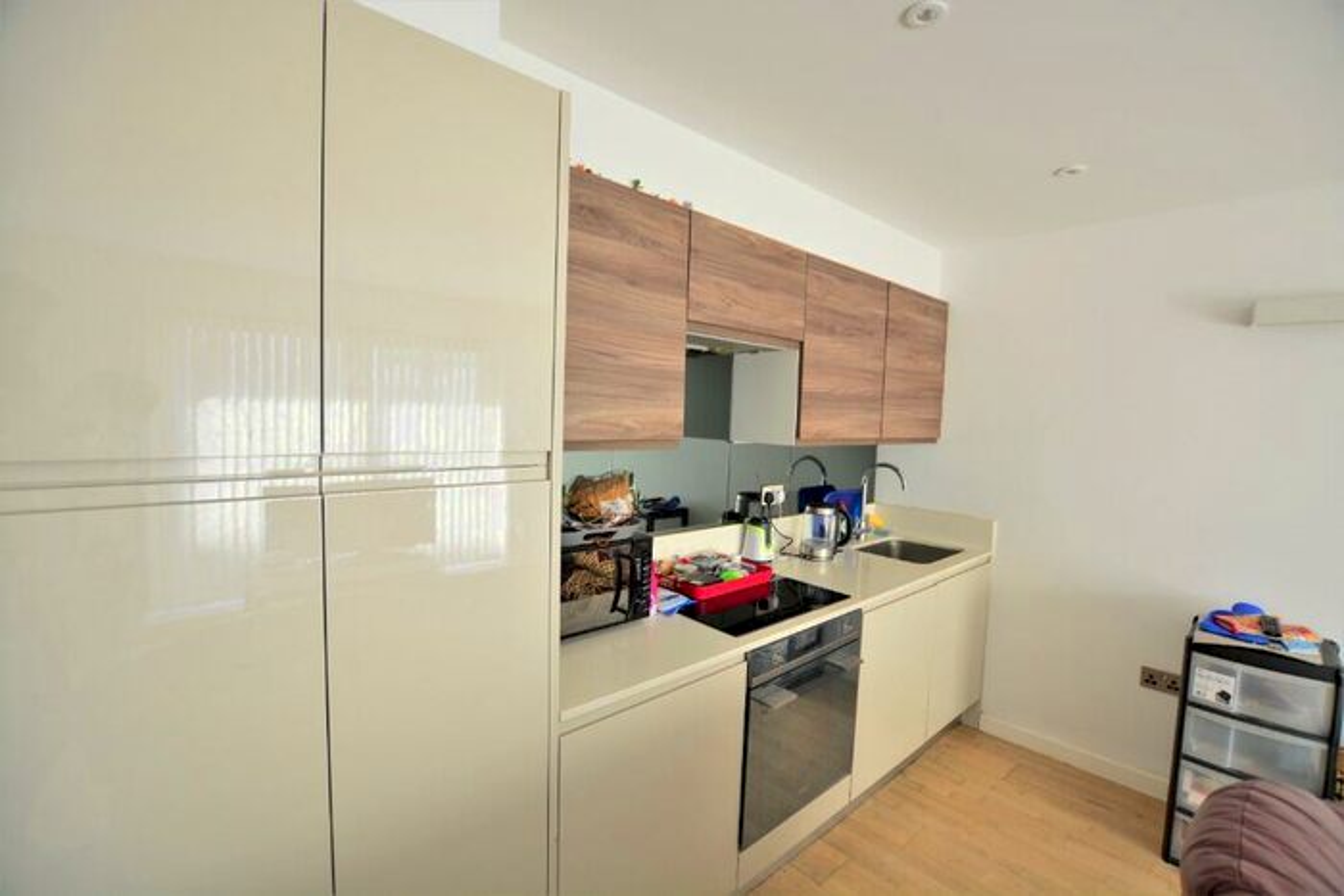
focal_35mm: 15
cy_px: 448
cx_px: 672
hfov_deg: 100.4
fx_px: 560
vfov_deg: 77.4
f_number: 3.5
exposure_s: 1/20
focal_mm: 10
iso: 125
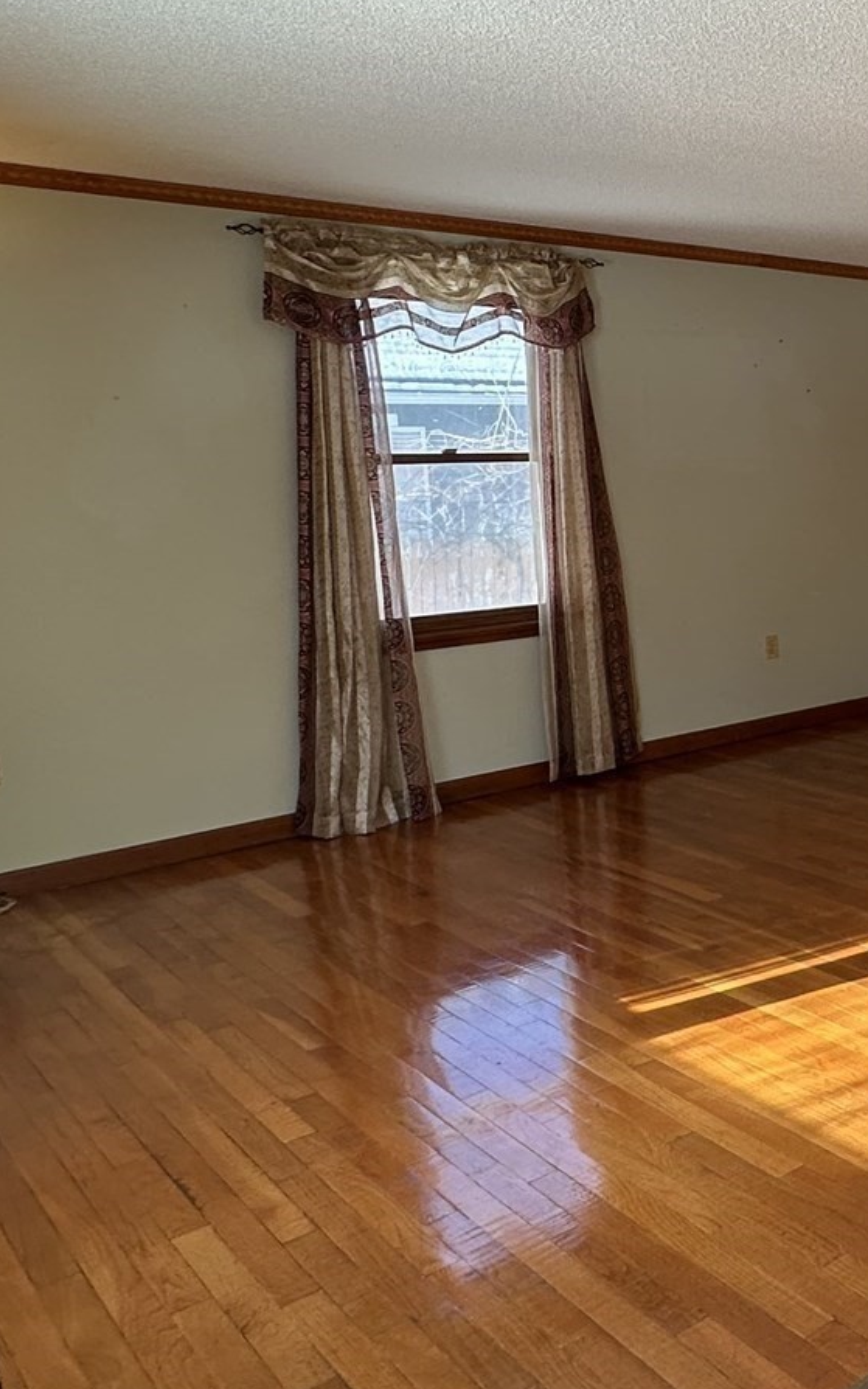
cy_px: 555
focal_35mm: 34
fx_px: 1286
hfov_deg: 28.8
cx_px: 1188
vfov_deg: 56.3
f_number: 2.2
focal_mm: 2.22
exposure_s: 1/132
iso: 40
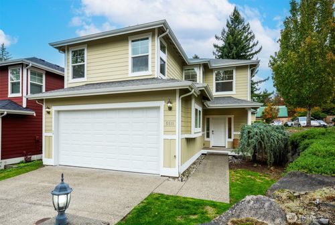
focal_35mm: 18
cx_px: 168
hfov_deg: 89.9
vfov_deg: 67.7
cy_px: 112
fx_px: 168
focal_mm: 18
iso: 100
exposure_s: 1/125
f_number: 8
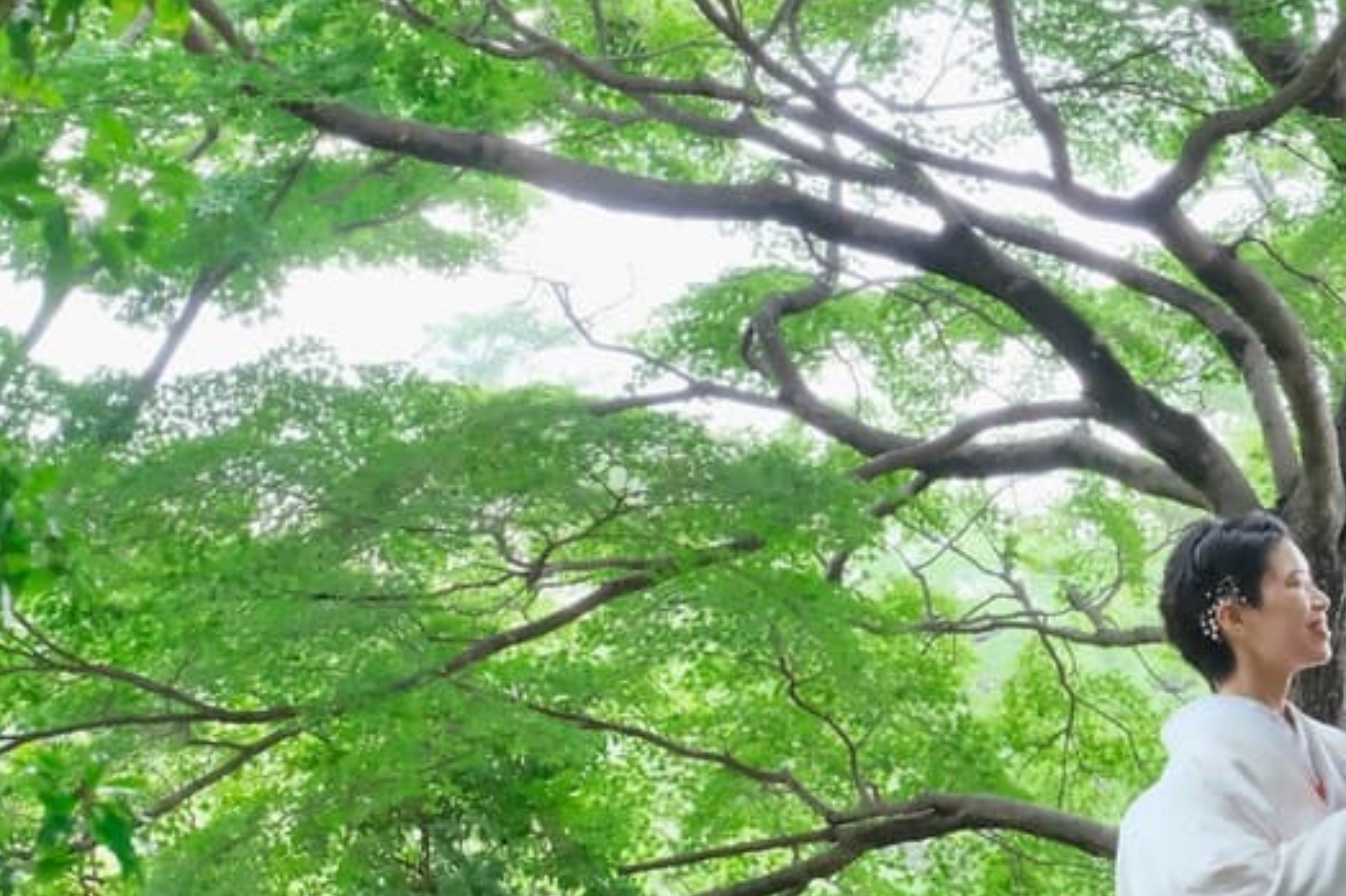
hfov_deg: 16.7
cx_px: 1202
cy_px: 673
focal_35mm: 121
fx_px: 4522
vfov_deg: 11.3
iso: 3200
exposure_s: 1/60
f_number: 5.6
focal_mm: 29.2
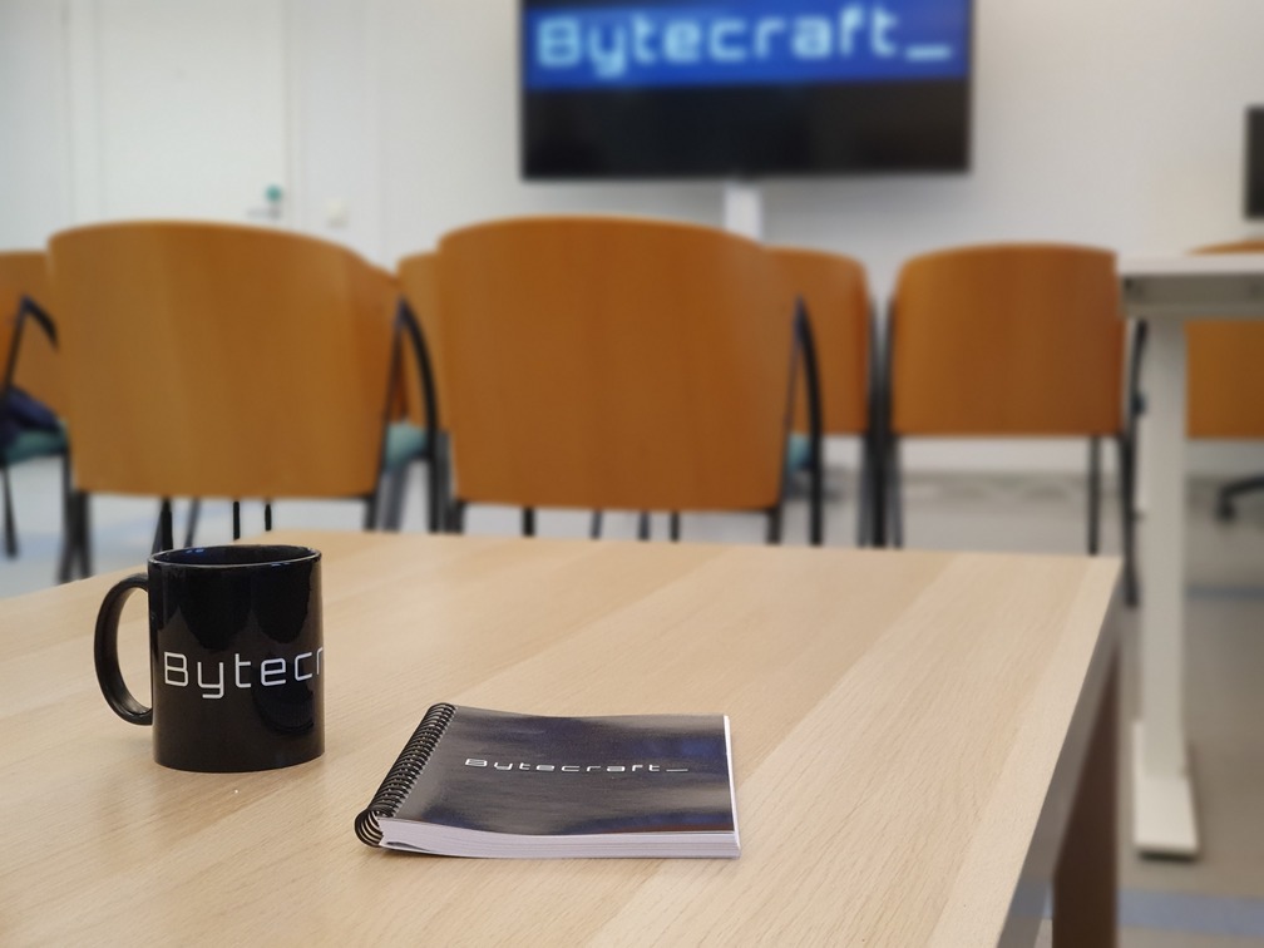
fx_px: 1899
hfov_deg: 36.8
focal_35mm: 52
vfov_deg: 28.0
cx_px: 632
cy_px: 474
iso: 250
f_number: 2.4
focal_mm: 6
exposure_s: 1/50
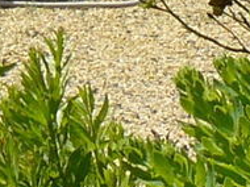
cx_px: -204
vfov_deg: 2.9
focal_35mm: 512
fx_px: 3693
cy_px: -370
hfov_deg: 3.8
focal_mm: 8.9
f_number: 5.6
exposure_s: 1/320
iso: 100
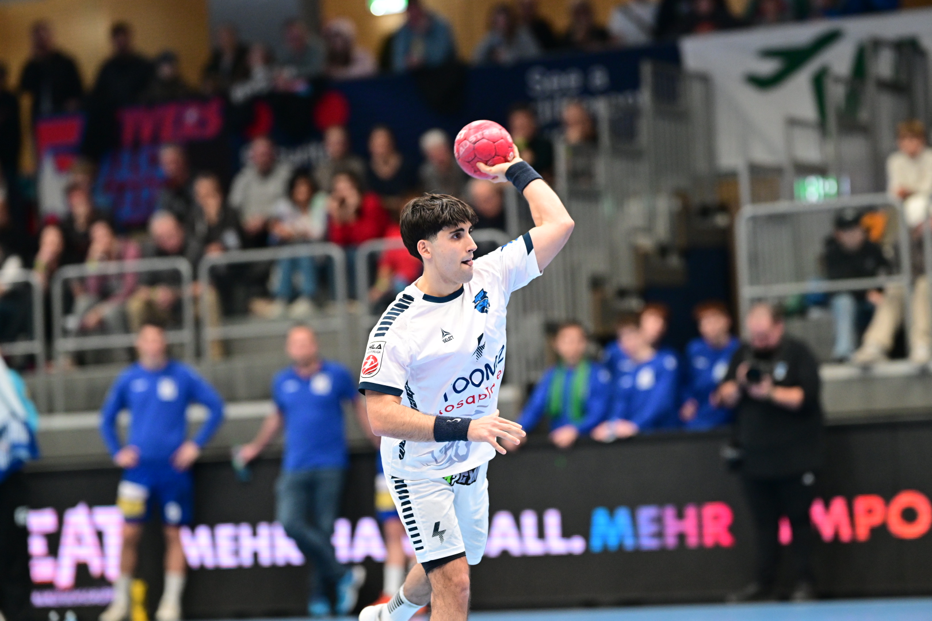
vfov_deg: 10.2
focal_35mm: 135
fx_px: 3495
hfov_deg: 15.2
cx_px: 466
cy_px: 310
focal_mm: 135
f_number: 1.8
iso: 4000
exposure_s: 1/2000
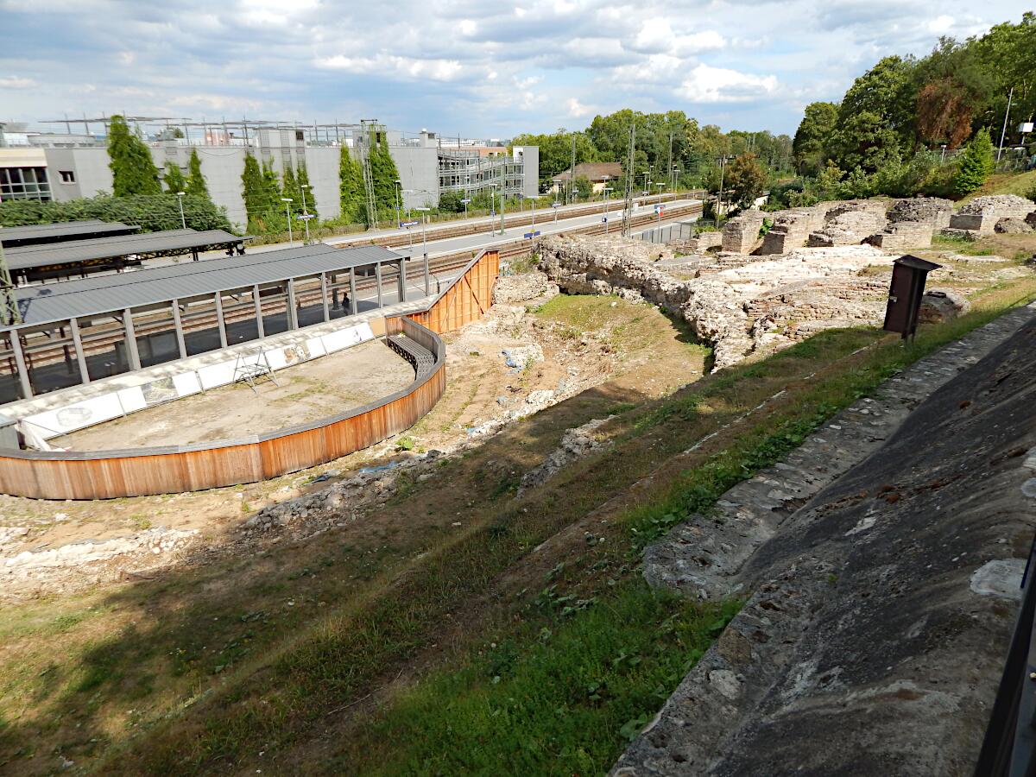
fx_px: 688
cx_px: 518
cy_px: 388
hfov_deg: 73.9
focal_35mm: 23
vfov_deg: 58.9
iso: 125
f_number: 6
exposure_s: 1/400
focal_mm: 4
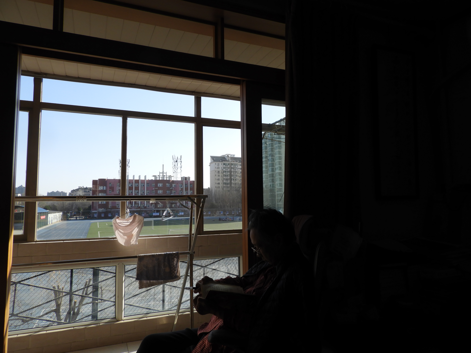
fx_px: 327
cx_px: 236
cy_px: 176
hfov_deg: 71.6
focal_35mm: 24
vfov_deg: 56.8
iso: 100
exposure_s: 1/800
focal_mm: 4.3
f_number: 3.3
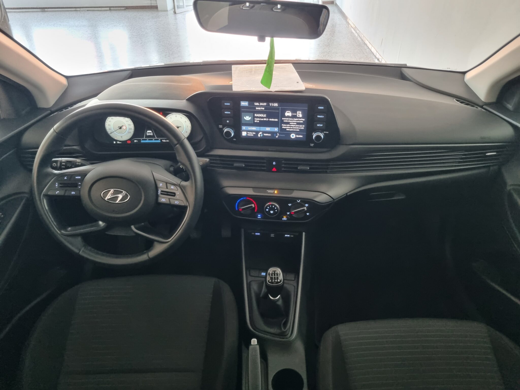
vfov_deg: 53.1
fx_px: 391
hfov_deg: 67.3
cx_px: 260
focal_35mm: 26
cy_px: 195
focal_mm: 5.4
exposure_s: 1/25
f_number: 1.8
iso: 800
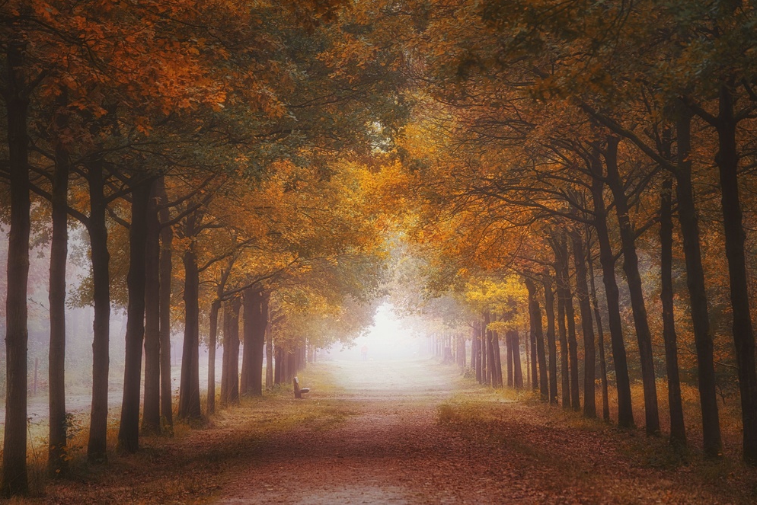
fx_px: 3323
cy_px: 252
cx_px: 379
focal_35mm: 158
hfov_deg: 13.0
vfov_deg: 8.7
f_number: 7.1
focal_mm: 157
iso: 640
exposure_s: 1/30
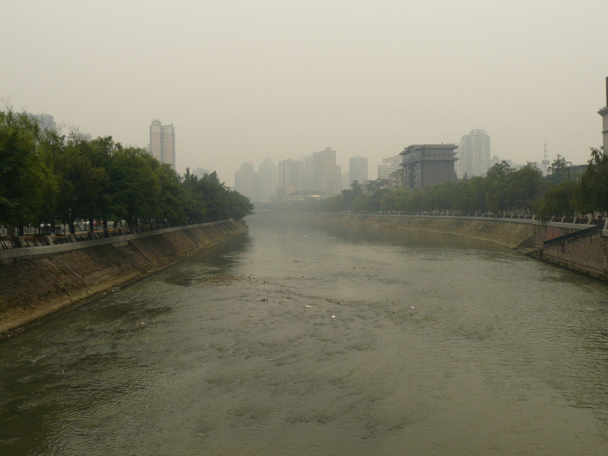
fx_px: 632
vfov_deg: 39.7
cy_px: 228
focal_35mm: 36
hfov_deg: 51.4
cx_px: 304
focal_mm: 6
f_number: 6.3
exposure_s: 1/400
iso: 100
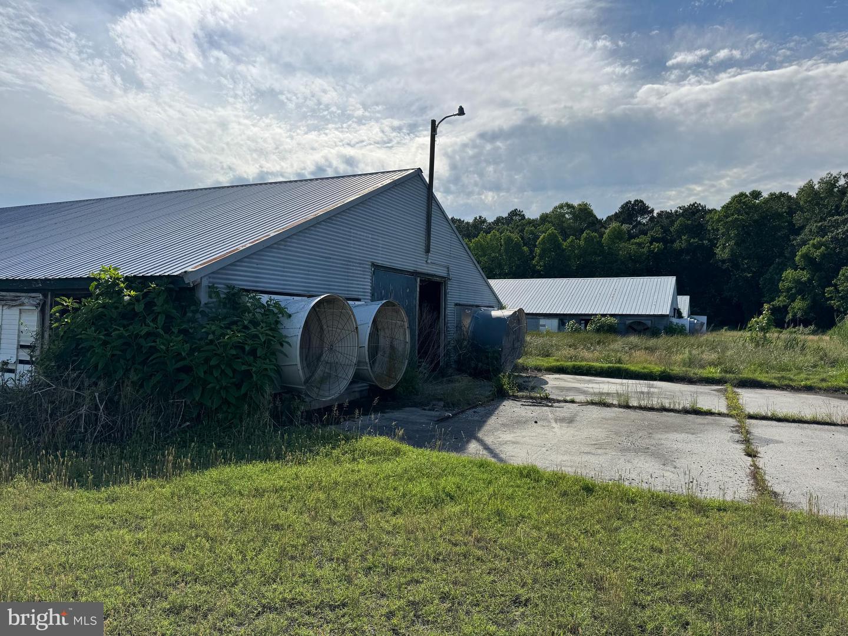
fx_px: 588
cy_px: 318
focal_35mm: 24
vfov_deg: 56.8
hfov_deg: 71.6
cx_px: 424
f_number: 1.78
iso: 80
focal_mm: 6.76
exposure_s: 1/7937
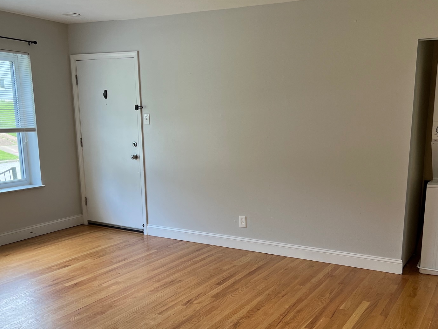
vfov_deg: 37.3
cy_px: 219
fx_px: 481
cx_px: 229
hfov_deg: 49.0
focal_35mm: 38
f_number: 1.5
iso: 80
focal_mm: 5.7
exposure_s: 1/120
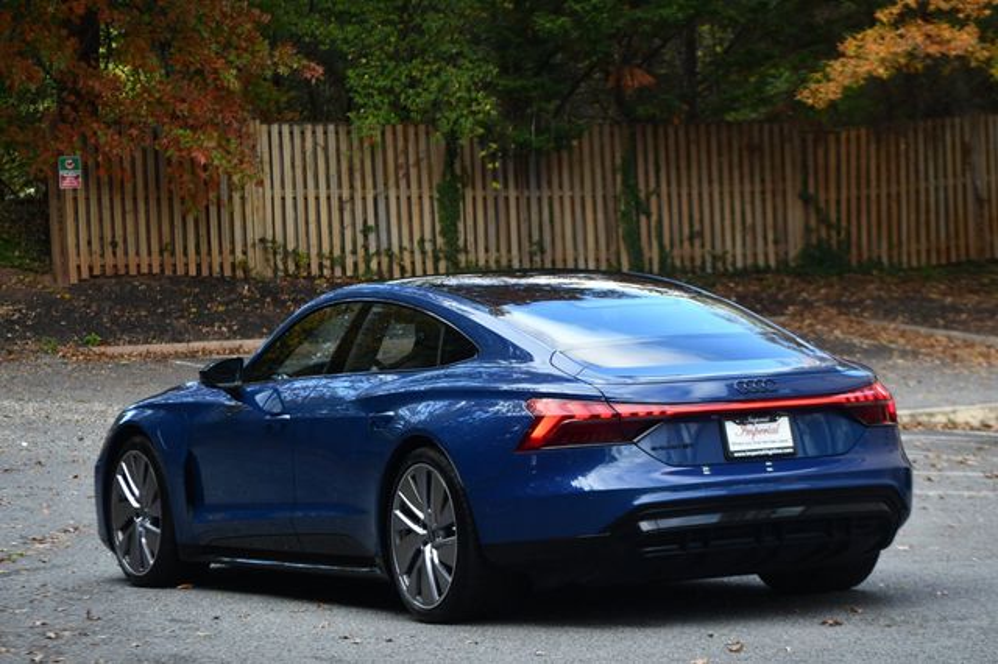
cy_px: 332
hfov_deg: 15.9
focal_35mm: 129
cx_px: 499
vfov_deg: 10.6
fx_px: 3574
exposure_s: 1/250
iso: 400
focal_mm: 86
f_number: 4.8
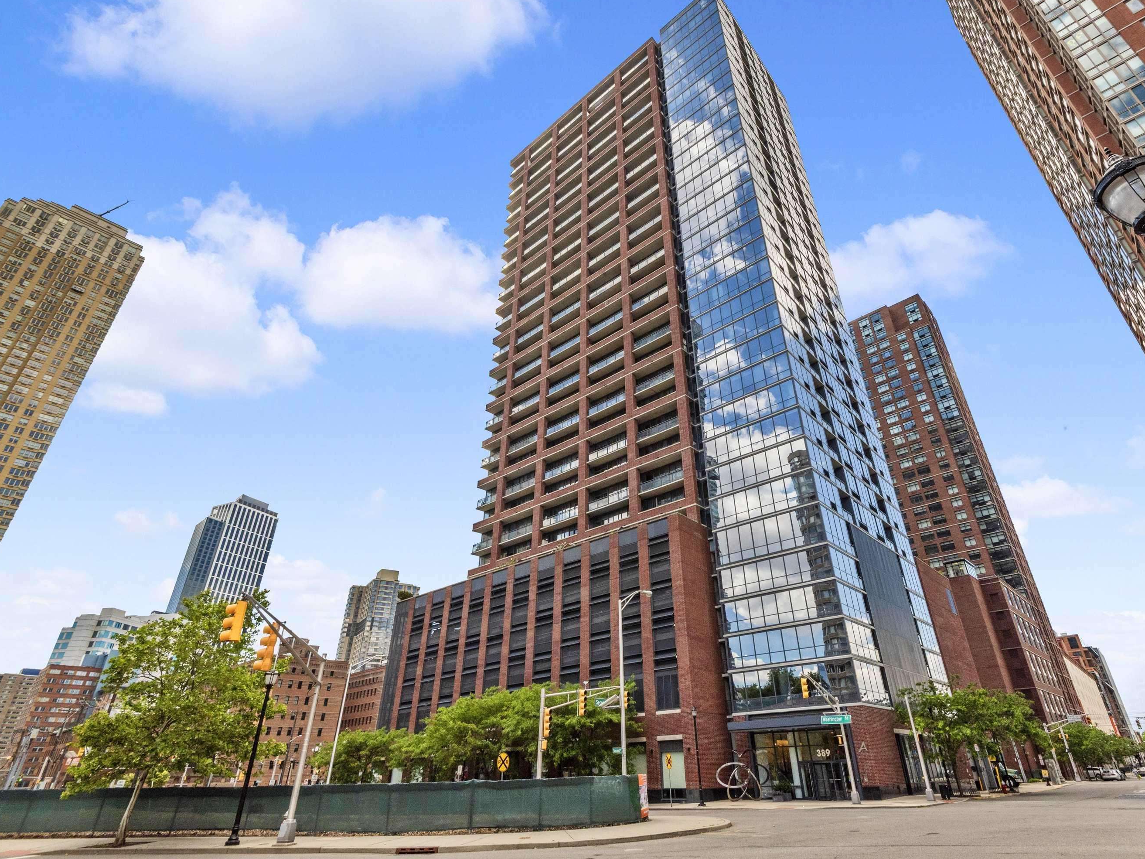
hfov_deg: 87.6
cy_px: 414
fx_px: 595
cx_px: 616
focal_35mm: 18
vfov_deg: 71.6
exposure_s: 1/500
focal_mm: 16
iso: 500
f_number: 18
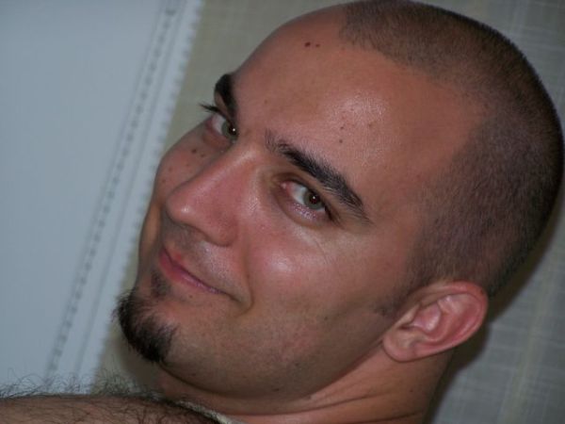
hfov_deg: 10.5
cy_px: 212
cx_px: 282
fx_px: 3085
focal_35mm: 189
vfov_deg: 7.9
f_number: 3.2
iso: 80
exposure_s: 1/160
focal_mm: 31.3
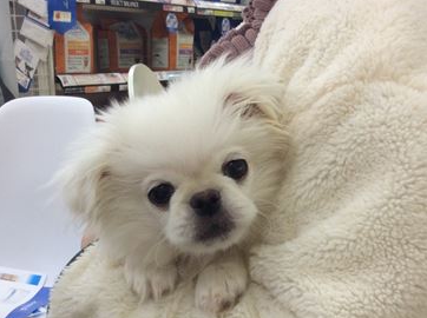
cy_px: 218
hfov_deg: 36.2
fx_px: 652
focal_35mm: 53
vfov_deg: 27.2
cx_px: 199
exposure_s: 1/40
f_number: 2.4
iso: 40
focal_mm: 3.3
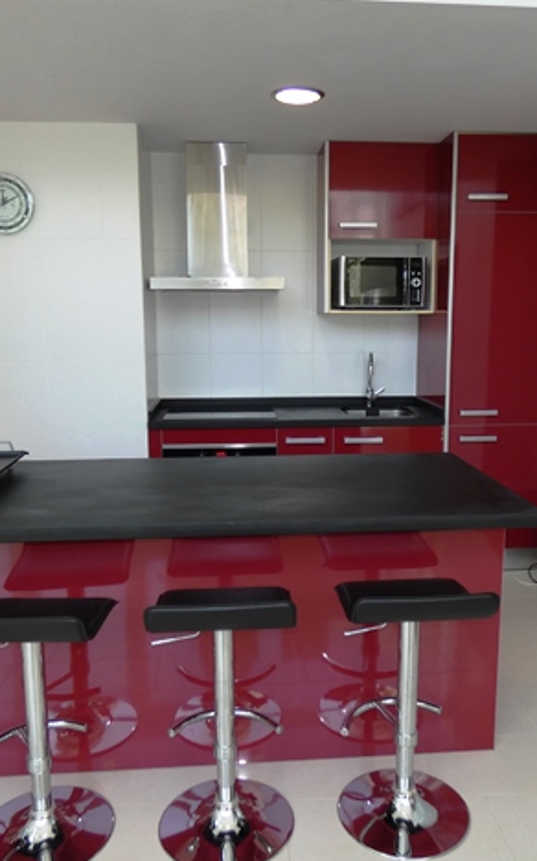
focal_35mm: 29
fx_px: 680
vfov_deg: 64.7
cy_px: 432
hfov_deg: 43.0
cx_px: 298
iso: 100
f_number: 2.8
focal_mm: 3.6
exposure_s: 1/60
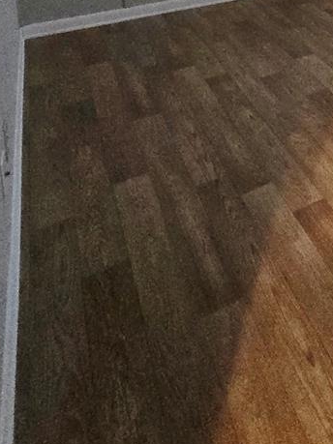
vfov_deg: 37.8
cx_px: 349
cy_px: -107
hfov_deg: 36.5
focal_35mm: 34
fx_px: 436
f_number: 2.2
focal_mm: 2.2
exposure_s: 1/40
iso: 1250
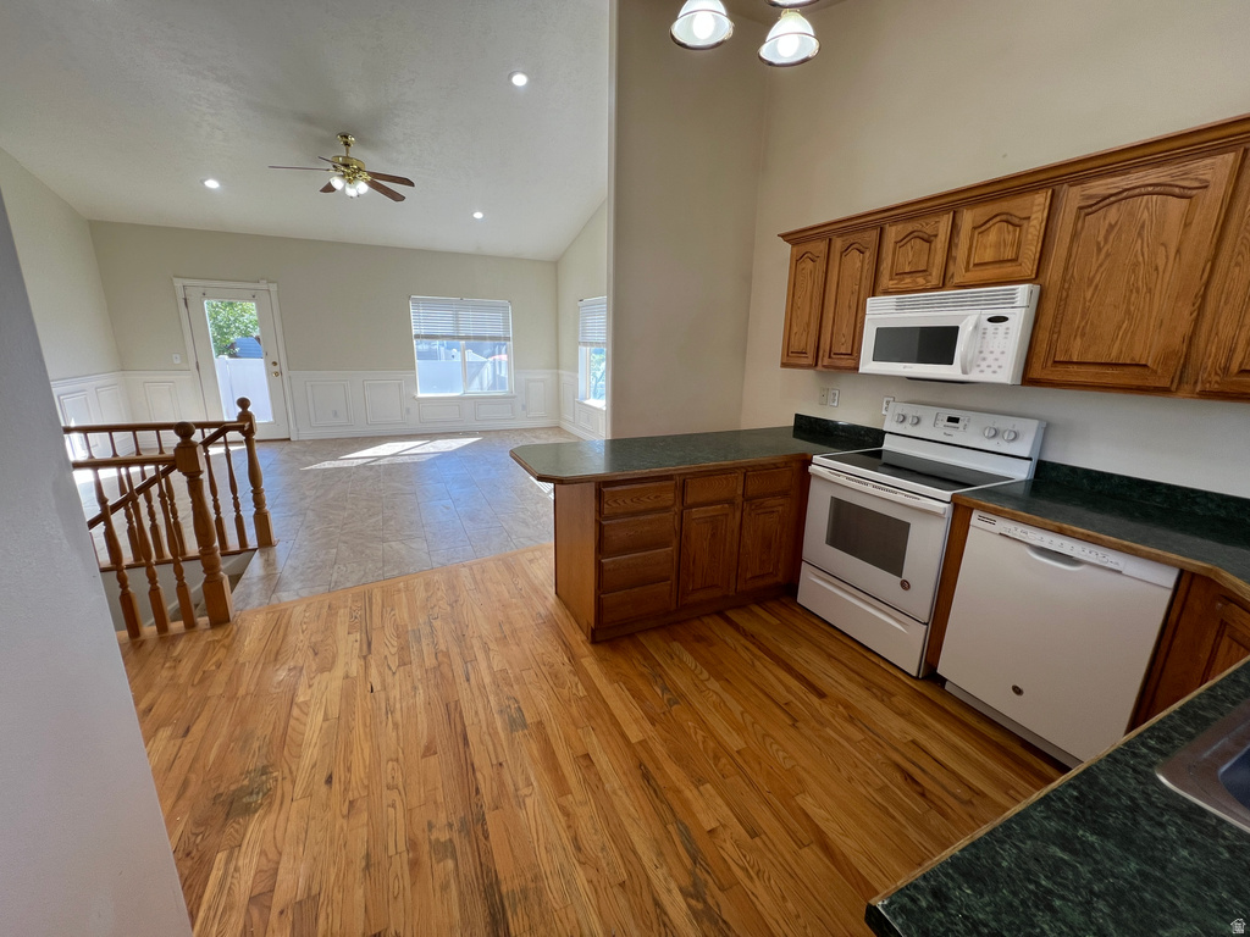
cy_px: 468
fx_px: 469
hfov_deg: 106.2
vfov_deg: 89.9
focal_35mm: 13
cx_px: 625
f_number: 1.8
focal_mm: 1.57
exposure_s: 1/120
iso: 32
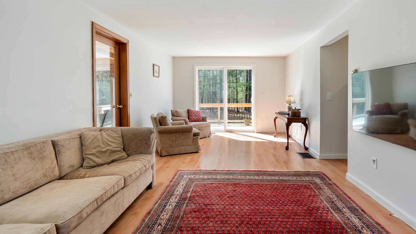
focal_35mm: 20
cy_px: 99
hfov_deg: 87.5
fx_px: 216
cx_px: 232
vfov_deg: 56.6
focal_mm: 16.5
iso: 100
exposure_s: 1/4
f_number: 8
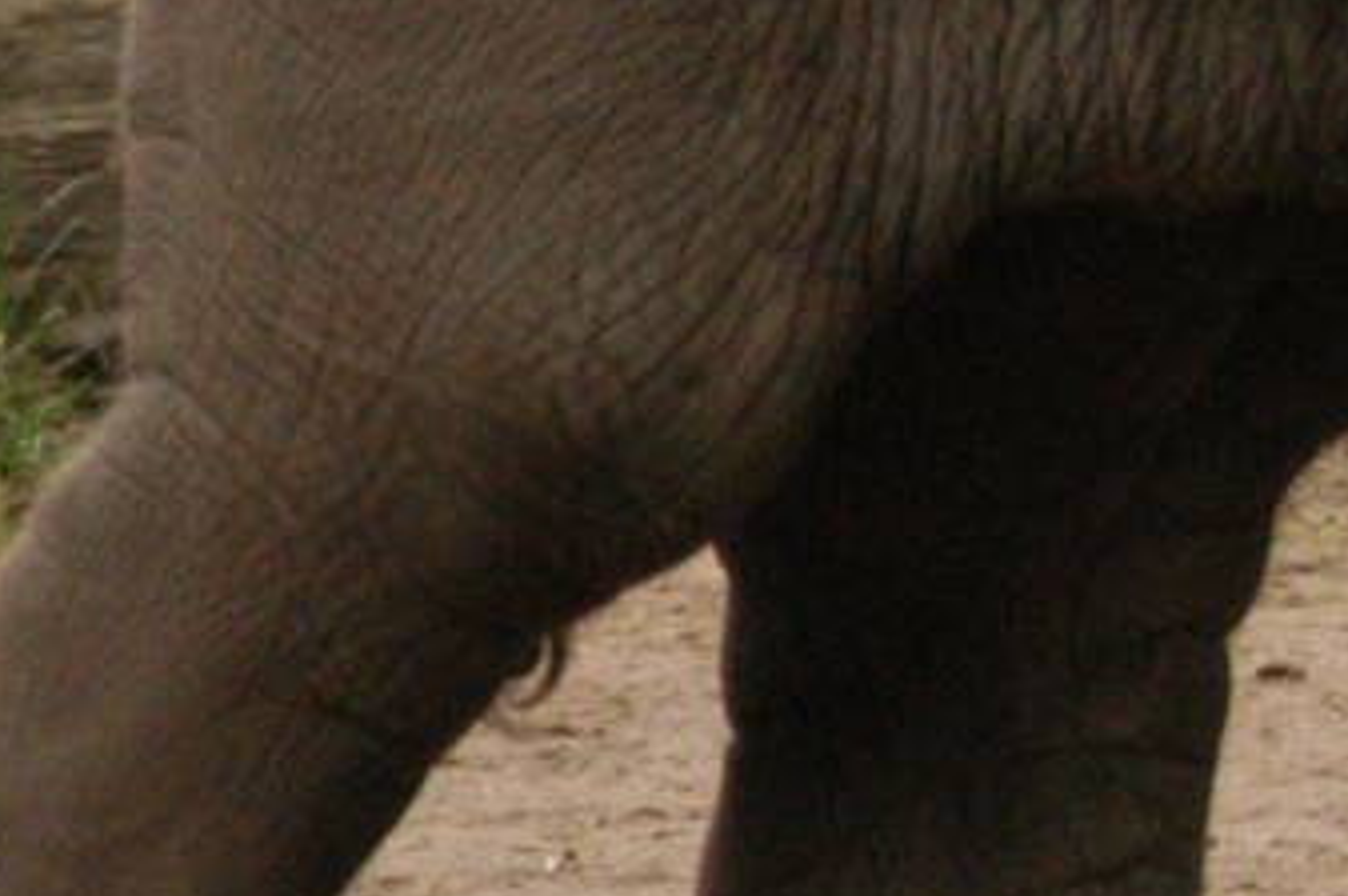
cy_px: -472
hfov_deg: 1.3
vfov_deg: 0.9
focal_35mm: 1567
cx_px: 2408
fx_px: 58617
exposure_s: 1/1000
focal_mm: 220
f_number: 6
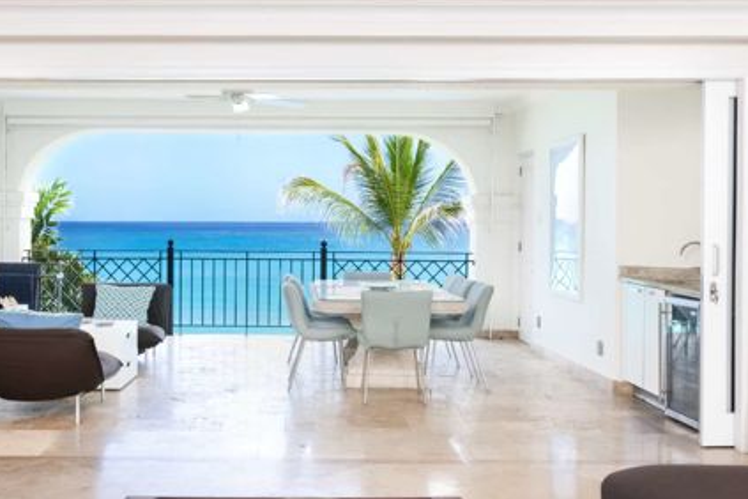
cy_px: 239
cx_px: 305
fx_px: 831
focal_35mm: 40
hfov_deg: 48.2
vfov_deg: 33.4
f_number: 11
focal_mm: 16
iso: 50
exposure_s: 1/30
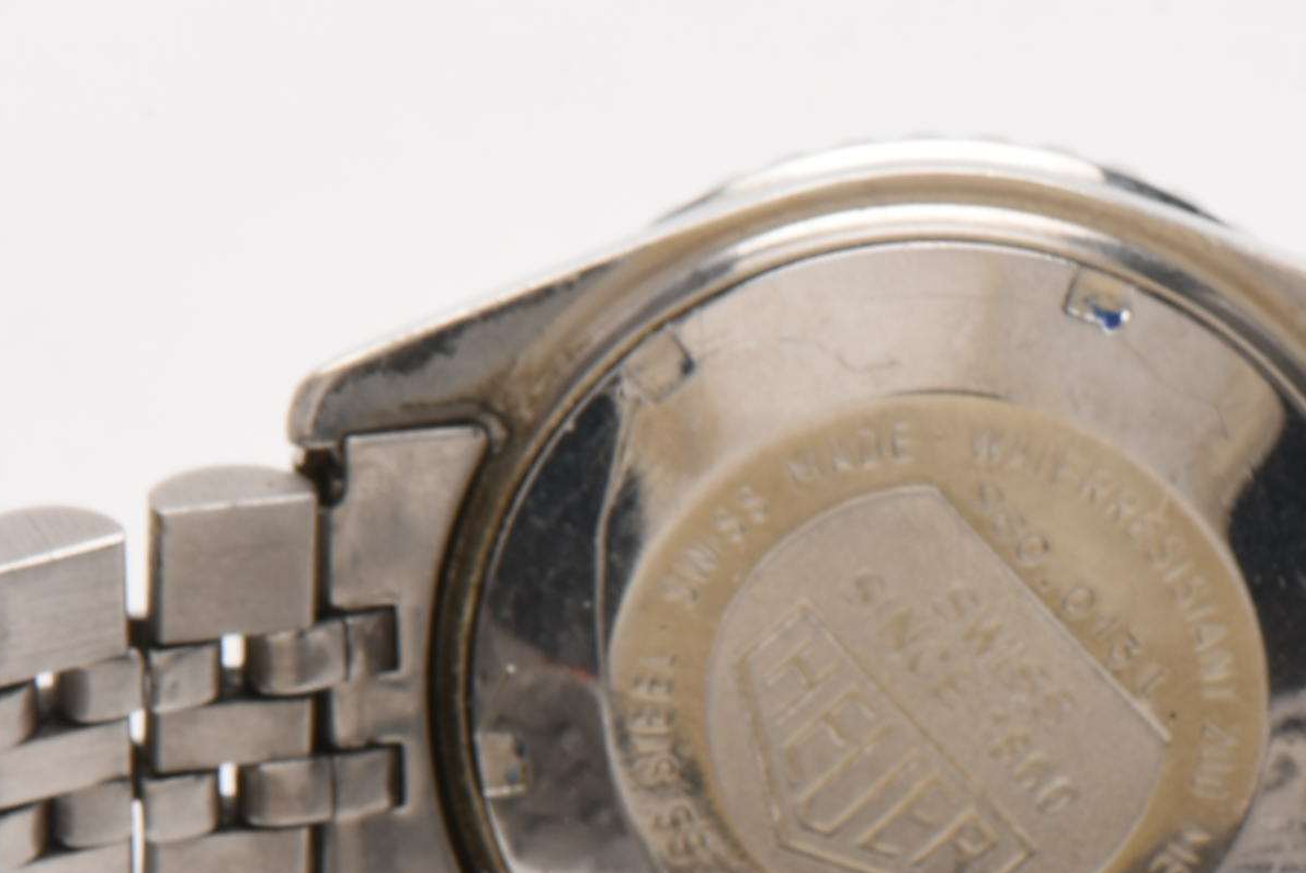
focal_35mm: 320
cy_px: 1069
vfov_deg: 4.3
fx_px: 11626
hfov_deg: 6.4
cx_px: 1052
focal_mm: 85
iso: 100
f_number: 20
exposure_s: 1/125
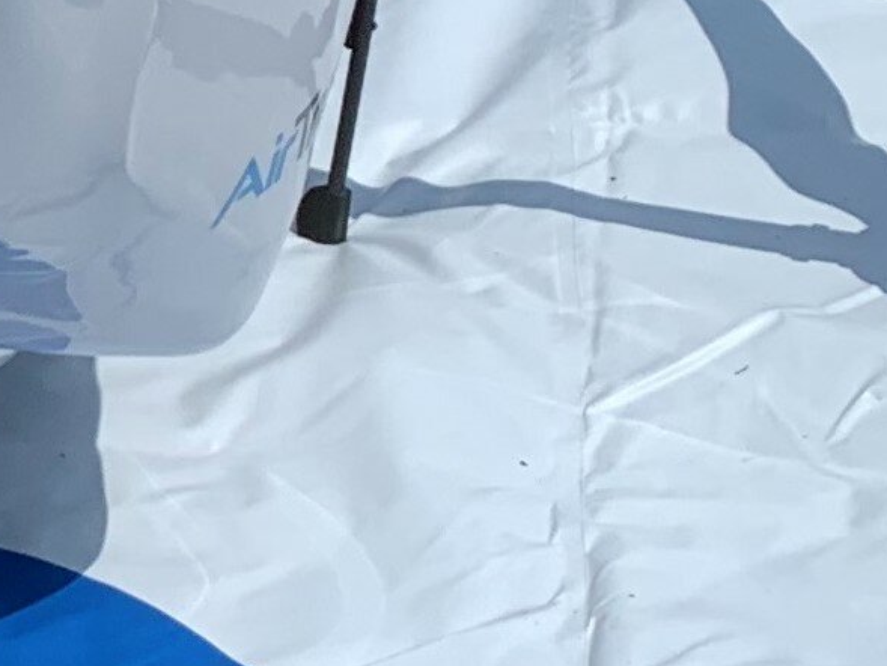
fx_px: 3357
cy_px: -87
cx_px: -459
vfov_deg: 11.2
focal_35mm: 131
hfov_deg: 14.1
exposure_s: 1/6061
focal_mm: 4.2
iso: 25
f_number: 1.8
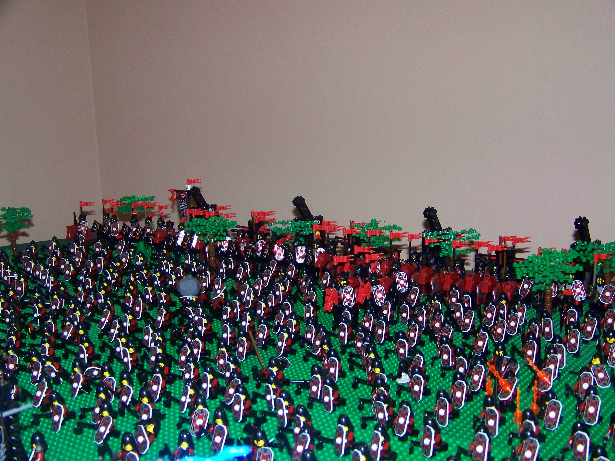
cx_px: 308
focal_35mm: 49
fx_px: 871
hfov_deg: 38.9
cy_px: 230
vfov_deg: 29.7
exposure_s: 1/30
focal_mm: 7.6
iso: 200
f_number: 2.8
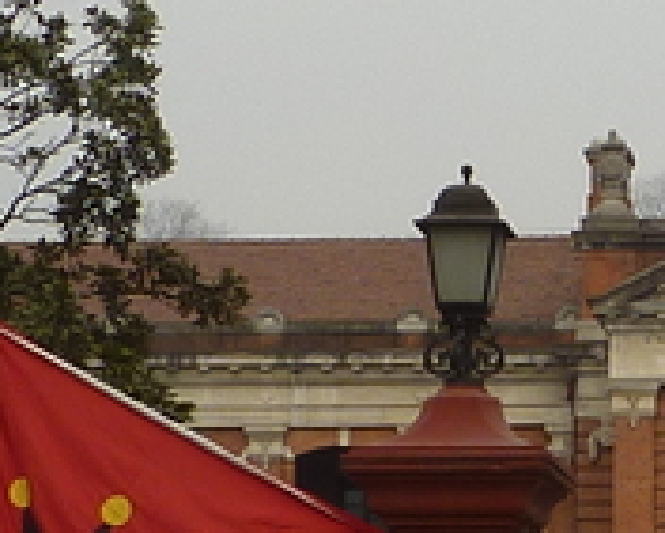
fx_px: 3348
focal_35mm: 170
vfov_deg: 9.1
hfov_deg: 10.9
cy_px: 454
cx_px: 998
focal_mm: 4.4
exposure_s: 1/500
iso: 80
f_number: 4.5
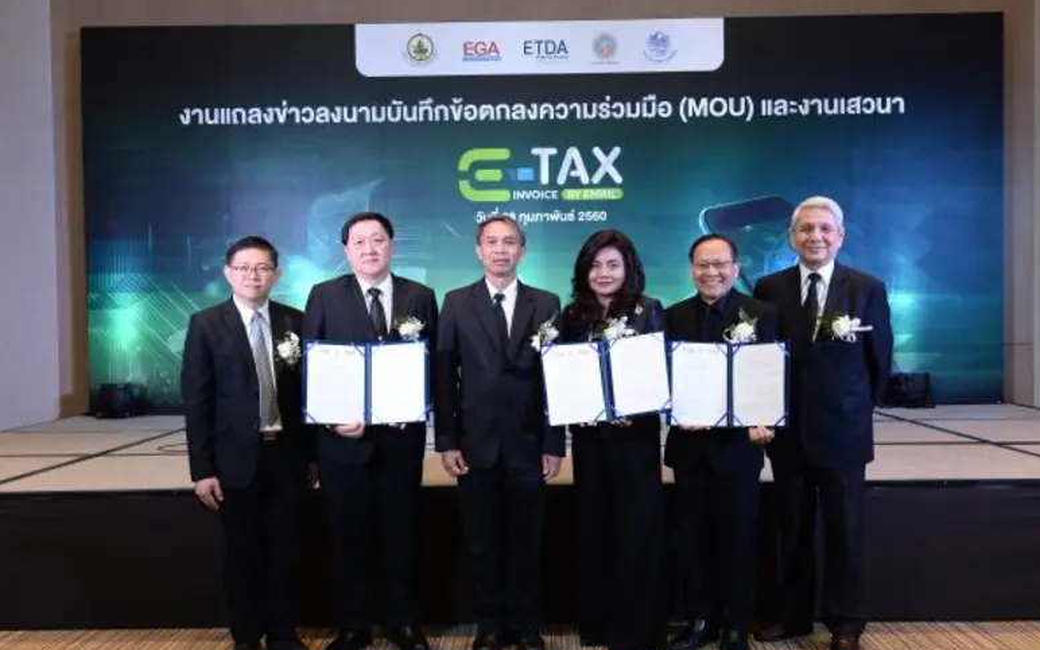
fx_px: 992
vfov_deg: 36.2
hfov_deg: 55.3
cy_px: 346
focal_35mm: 35
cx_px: 524
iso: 1000
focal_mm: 34
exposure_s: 1/125
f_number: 5.6
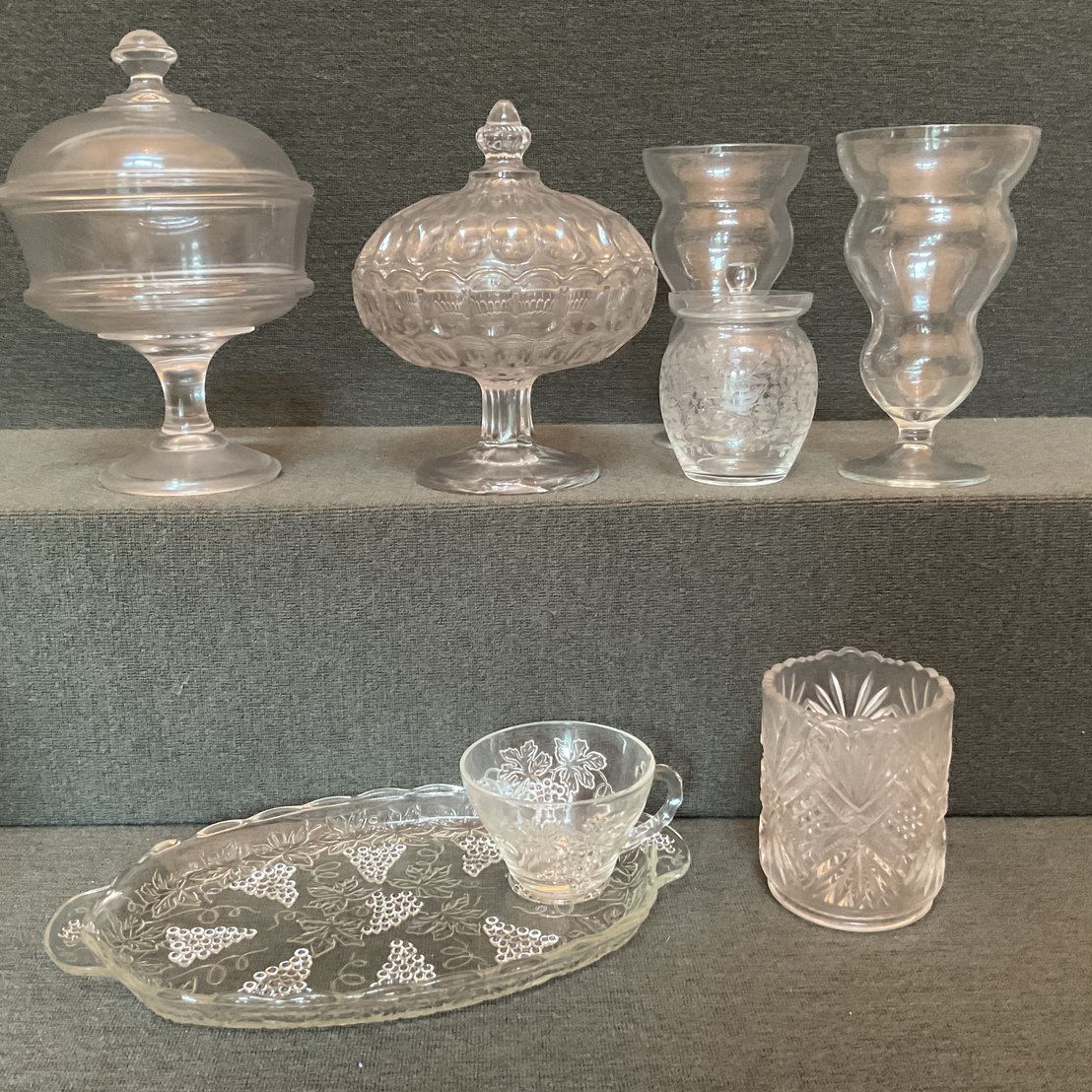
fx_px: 1249
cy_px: 541
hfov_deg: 47.2
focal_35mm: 35
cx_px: 525
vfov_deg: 47.2
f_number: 1.8
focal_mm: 3
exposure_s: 1/50
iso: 250
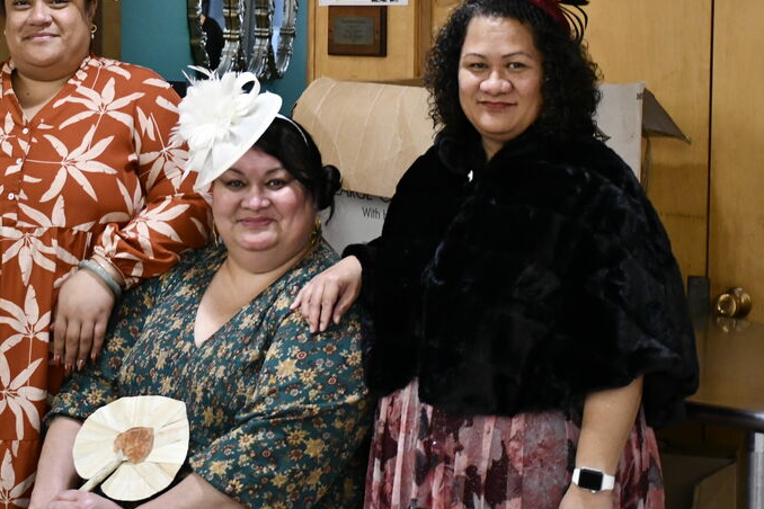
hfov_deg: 25.9
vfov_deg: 17.3
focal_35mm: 78
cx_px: 281
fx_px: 1655
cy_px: 97
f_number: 4
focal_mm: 30
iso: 3200
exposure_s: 1/80
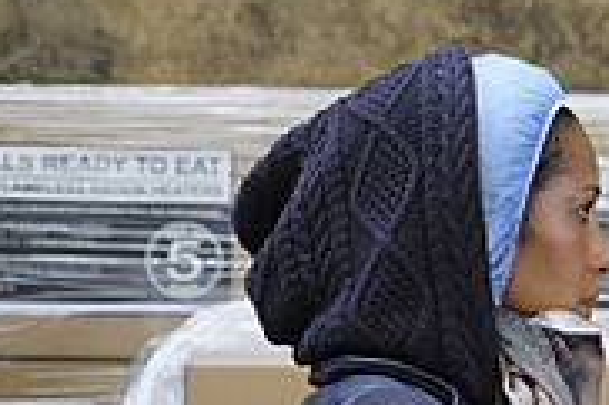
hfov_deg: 4.9
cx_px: 1074
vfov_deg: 3.3
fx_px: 7098
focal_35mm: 420
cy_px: 502
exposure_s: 1/200
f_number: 6.3
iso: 640
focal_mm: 98
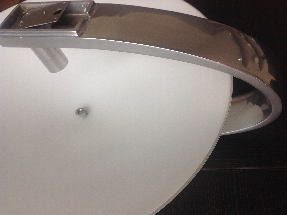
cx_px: 144
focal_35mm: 35
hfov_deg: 52.7
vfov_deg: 40.6
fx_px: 290
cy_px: 108
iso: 64
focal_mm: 4.28
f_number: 2.4
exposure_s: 1/40
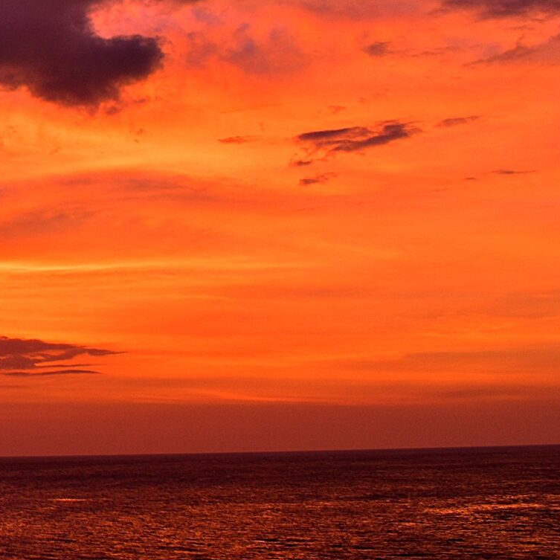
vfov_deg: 22.0
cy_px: 129
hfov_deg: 19.2
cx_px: -303
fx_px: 1428
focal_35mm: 78
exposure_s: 1/10
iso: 100
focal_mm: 18
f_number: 8
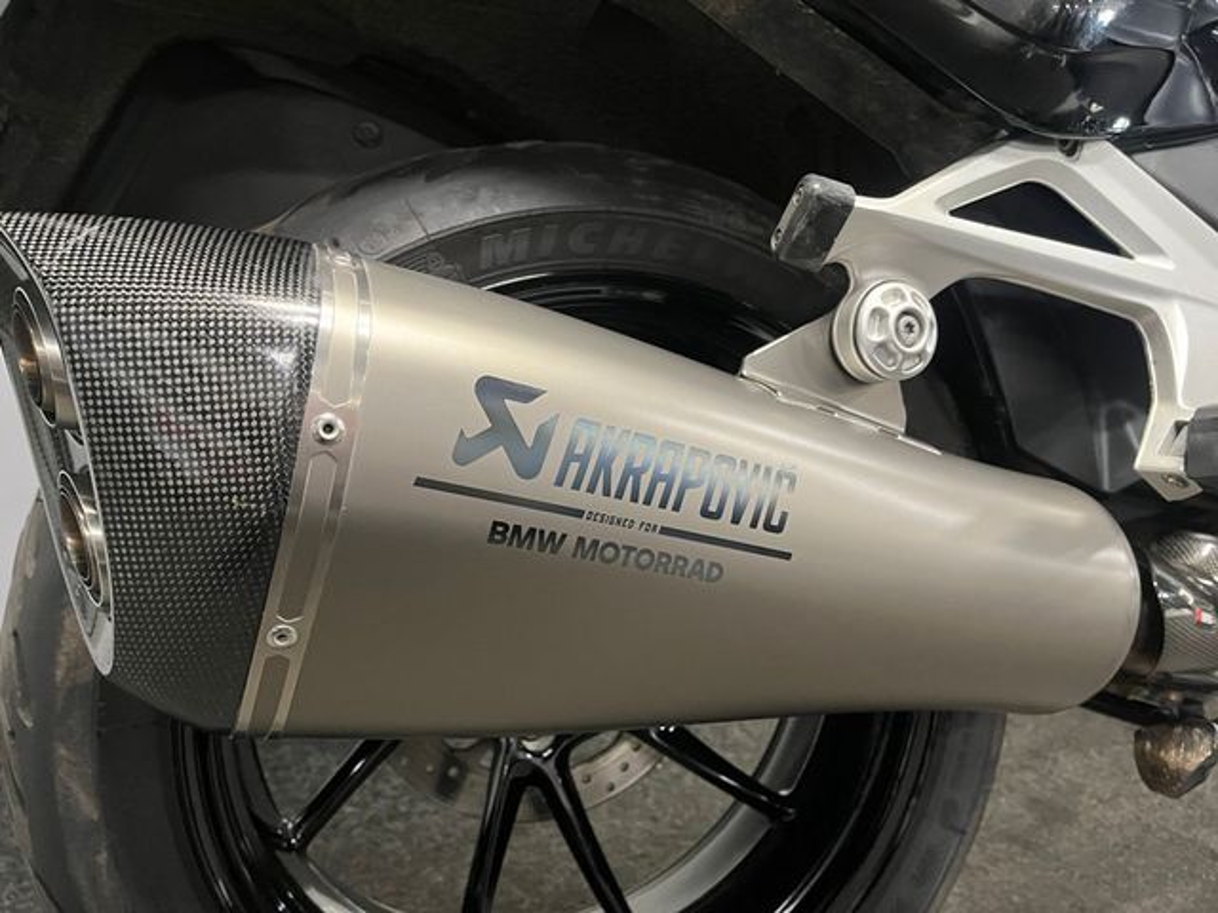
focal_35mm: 26
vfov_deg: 53.1
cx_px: 609
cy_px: 456
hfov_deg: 67.3
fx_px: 915
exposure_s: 1/50
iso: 500
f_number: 1.6
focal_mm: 5.1
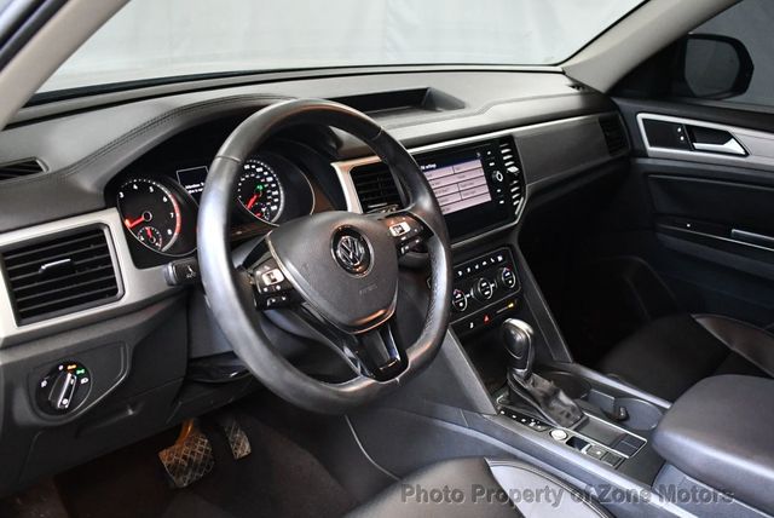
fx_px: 775
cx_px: 387
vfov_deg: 36.9
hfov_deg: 53.1
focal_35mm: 36
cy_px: 259
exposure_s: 1/60
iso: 5600
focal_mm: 18
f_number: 3.5
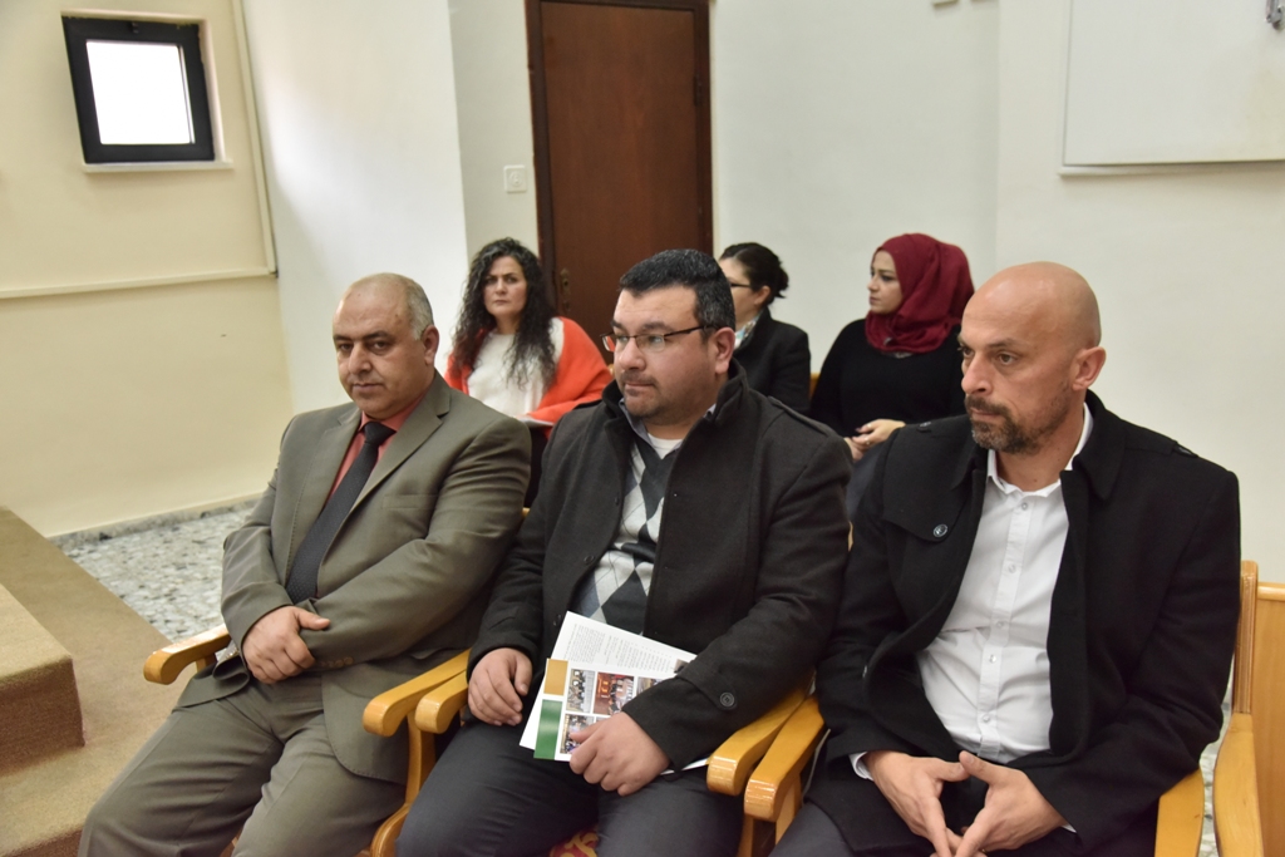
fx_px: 1214
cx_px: 642
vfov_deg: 38.9
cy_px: 428
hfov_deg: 55.8
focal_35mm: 34
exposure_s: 1/200
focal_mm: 34
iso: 2500
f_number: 5.6
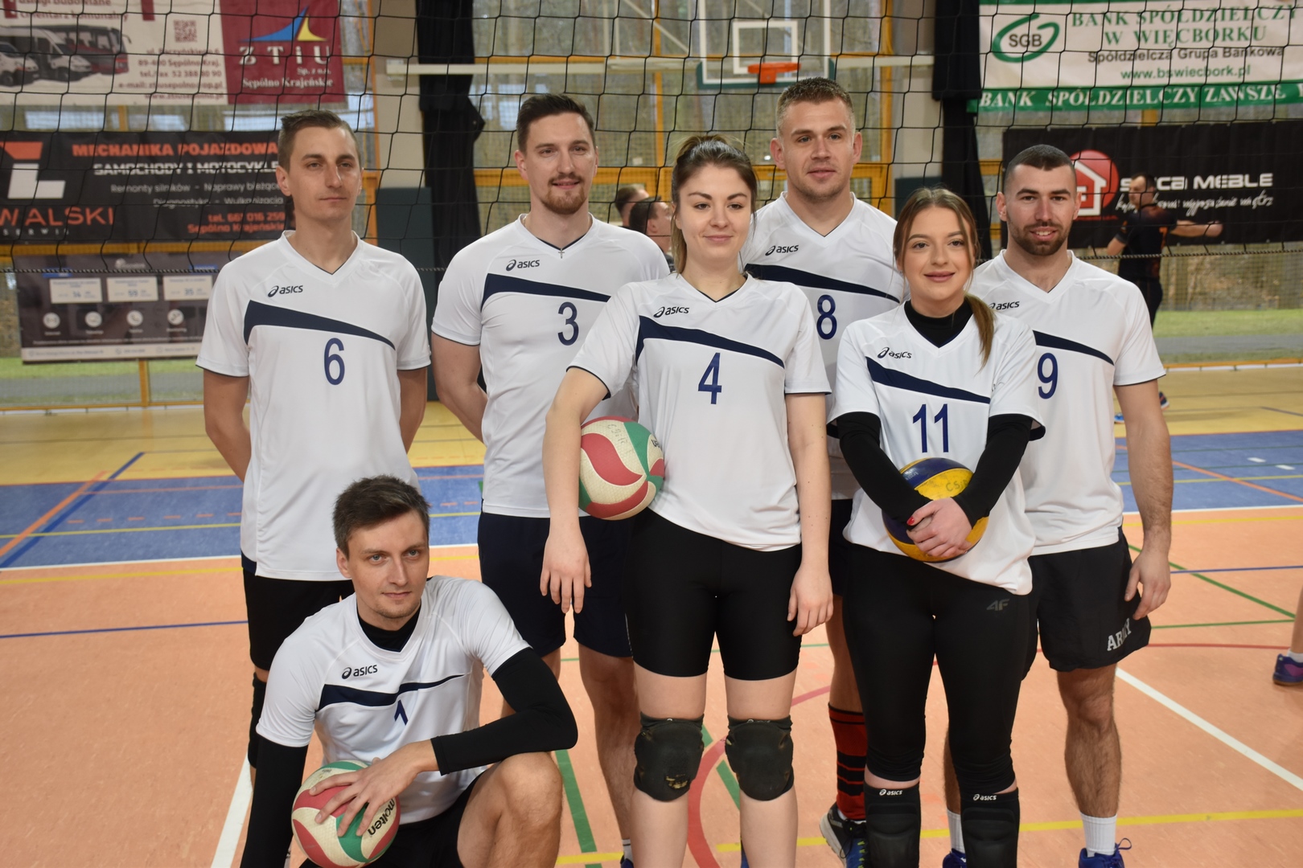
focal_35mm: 48
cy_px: 434
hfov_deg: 41.1
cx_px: 652
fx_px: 1737
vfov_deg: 28.1
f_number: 5
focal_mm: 32
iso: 560
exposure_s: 1/60
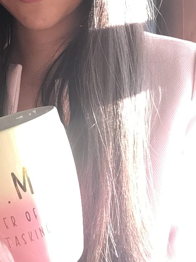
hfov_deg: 24.5
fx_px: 446
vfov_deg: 32.0
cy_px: 62
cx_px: 48
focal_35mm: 59
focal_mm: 2.15
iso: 50
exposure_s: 1/60
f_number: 2.4
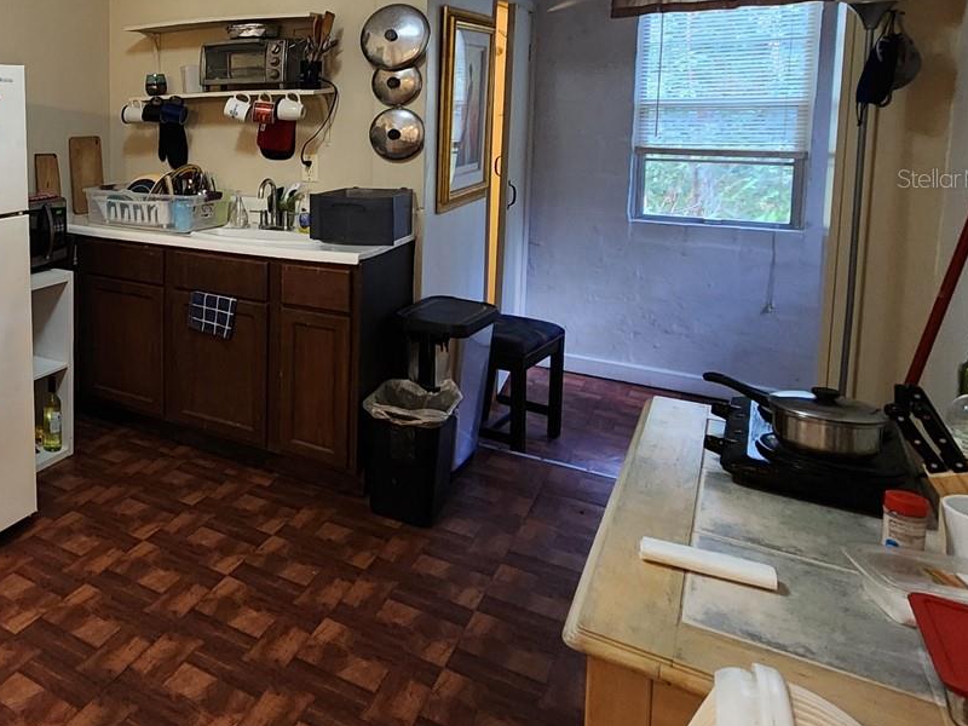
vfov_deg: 50.8
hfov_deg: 55.2
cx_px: 44
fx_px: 727
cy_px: 178
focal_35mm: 26
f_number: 2.2
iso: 320
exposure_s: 1/30
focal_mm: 2.2
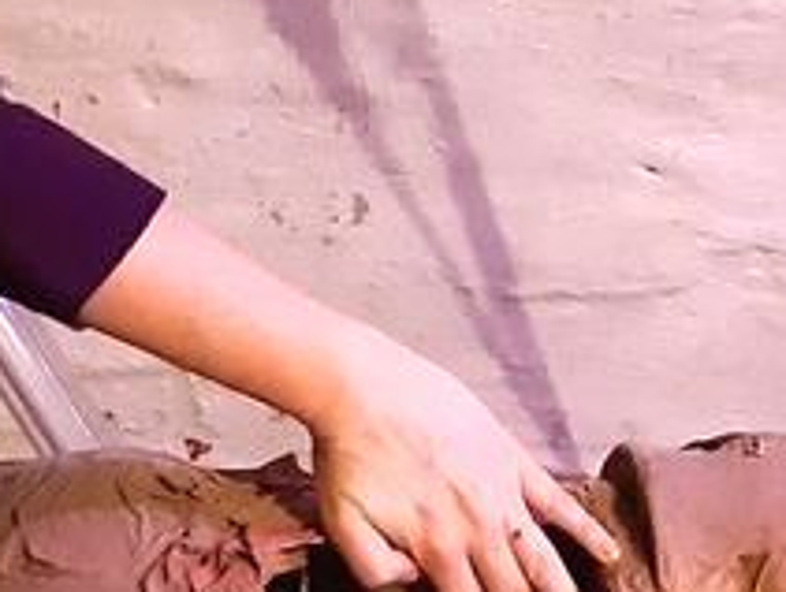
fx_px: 2798
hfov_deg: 16.0
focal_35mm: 123
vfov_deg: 12.0
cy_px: 521
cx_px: 443
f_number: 1.7
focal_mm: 3.92
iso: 640
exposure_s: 1/20
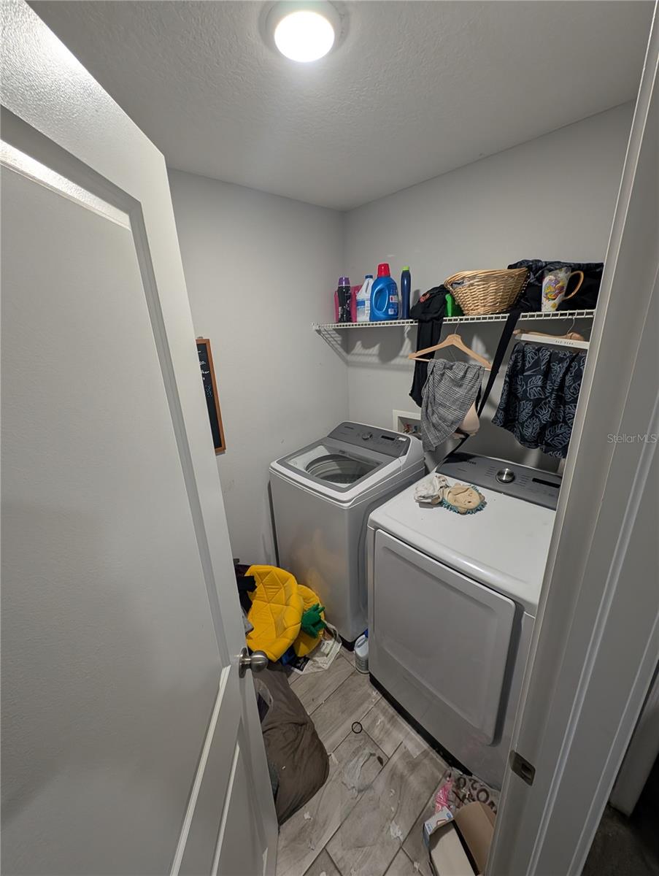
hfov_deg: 94.6
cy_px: 438
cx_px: 330
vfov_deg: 110.5
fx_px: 304
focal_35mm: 12
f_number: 1.95
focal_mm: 2.23
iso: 107
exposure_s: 1/60
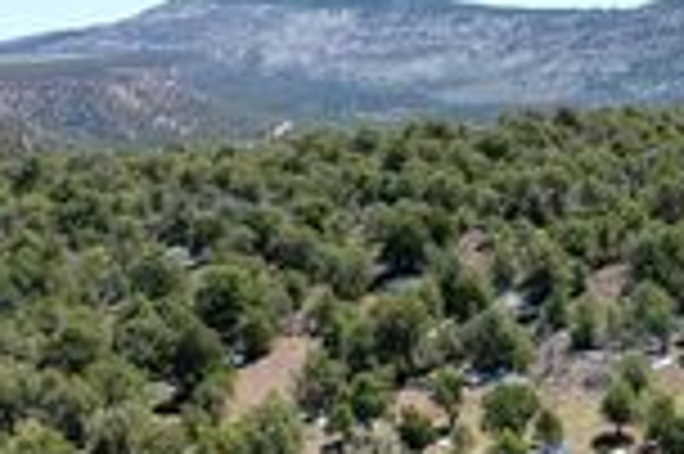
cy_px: 254
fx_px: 1746
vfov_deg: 14.8
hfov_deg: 21.4
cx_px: 688
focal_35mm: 92
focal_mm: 10.26
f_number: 5.6
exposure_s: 1/400
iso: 100
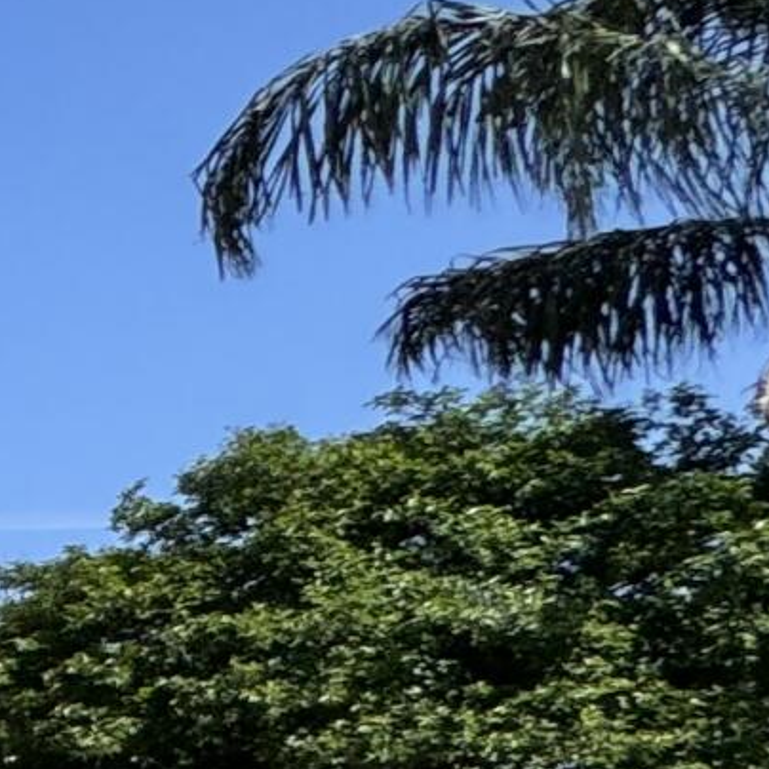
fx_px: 2312
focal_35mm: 92
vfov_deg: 16.7
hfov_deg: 9.1
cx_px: -2054
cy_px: 1245
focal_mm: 2.22
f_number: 2.2
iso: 50
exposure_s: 1/1395
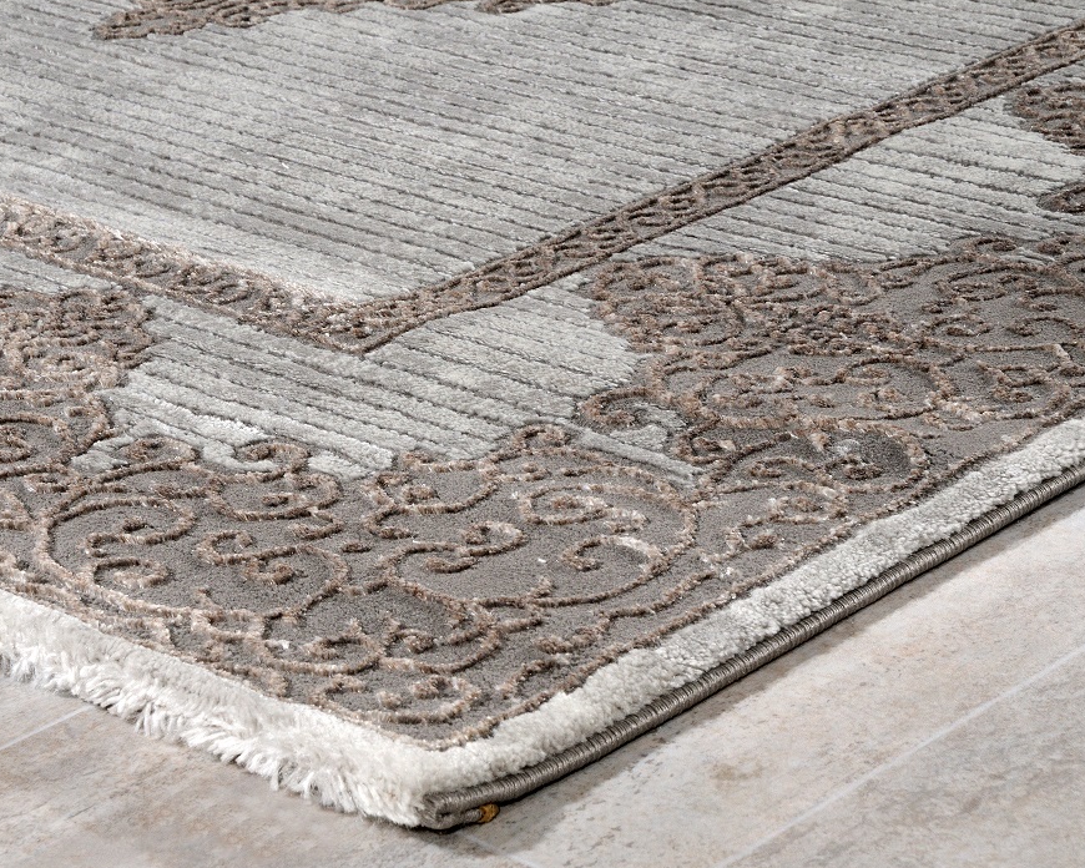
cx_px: 443
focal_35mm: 113
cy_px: 443
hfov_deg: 17.1
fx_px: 3615
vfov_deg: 13.7
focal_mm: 65
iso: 500
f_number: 20
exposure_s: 1/125
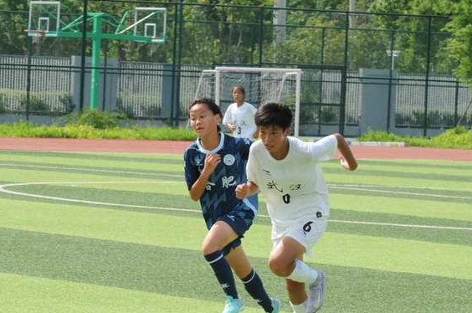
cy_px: 222
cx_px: 297
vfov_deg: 5.8
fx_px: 3063
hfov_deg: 8.8
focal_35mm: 234
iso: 500
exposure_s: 1/400
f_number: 10
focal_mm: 110
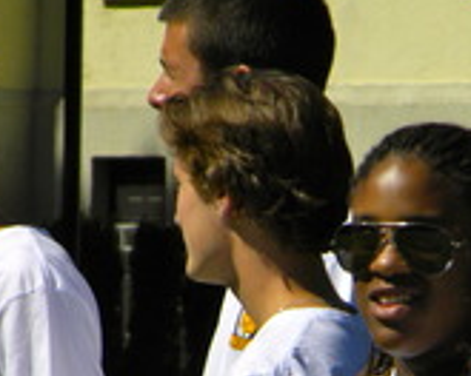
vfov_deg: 2.6
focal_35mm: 601
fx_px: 8378
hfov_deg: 3.2
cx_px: 371
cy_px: 473
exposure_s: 1/285
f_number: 10.8
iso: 80
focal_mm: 41
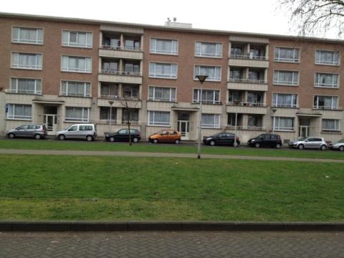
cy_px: 129
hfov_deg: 52.6
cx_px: 172
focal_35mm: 35
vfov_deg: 40.7
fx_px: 348
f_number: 2.4
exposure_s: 1/186
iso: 64
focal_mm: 4.28
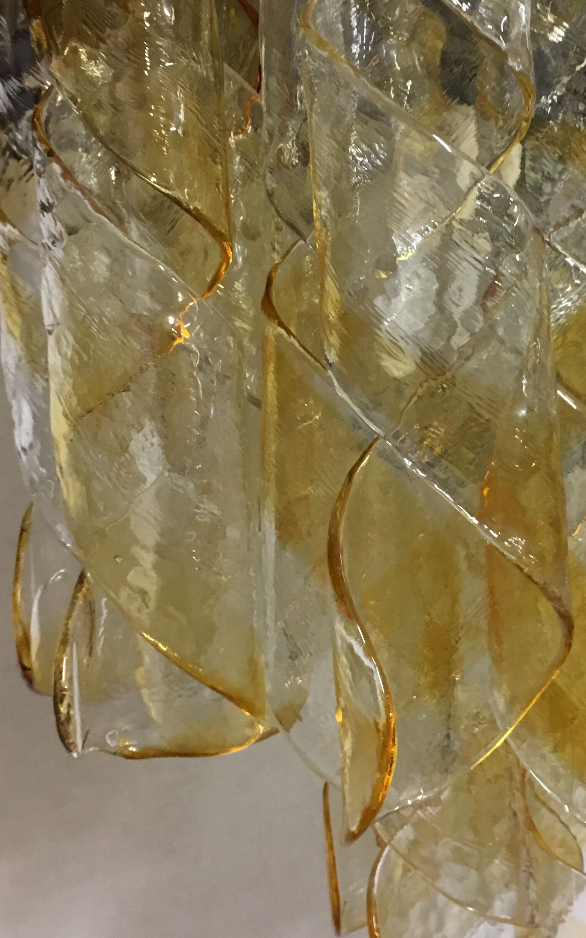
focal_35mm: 51
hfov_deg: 24.7
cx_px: 518
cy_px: 365
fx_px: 1303
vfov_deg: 39.4
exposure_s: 1/17
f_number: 2.2
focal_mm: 4.15
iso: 80
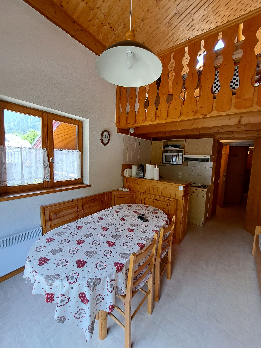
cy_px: 174
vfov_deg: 106.2
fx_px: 131
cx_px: 130
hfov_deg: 89.9
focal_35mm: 13
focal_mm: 1.74
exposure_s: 1/50
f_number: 2.2
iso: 50
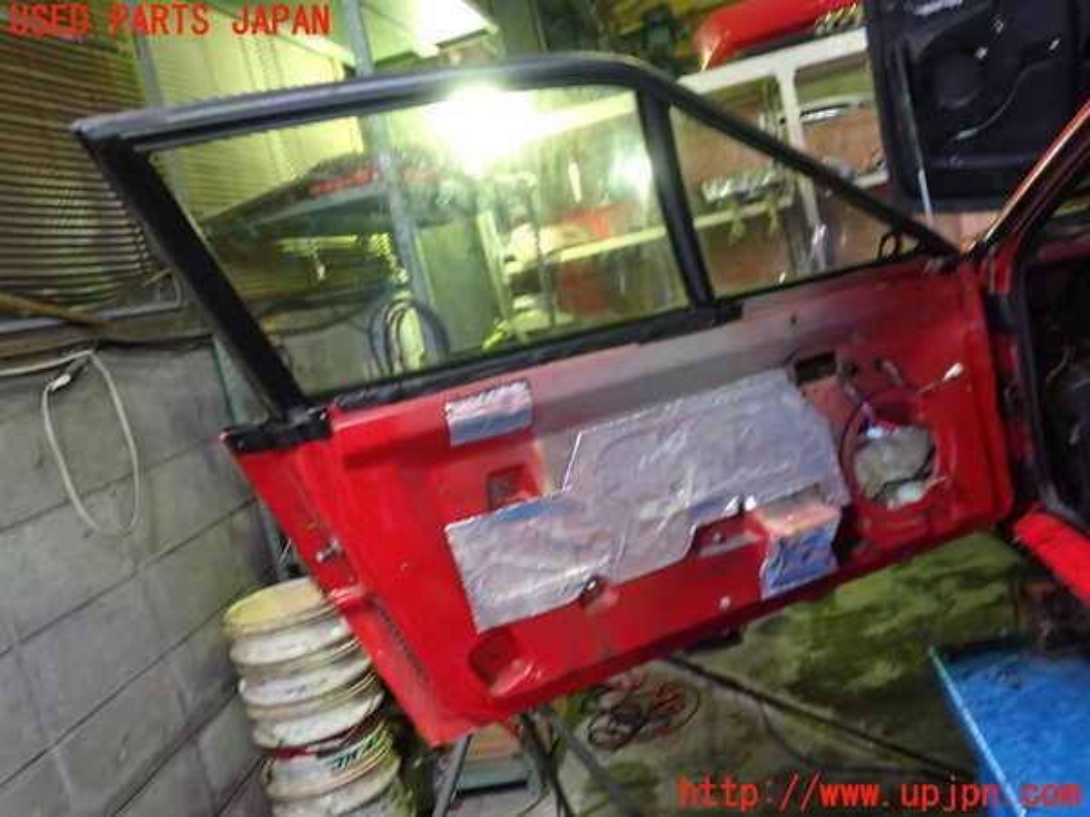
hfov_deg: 60.0
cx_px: 545
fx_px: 945
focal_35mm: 30
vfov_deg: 46.8
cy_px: 408
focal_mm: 5.4
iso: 500
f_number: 2.3
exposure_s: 1/30
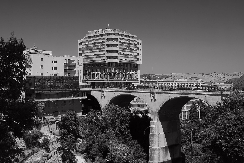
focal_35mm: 49
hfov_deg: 40.3
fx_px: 332
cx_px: 115
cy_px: 80
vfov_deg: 27.5
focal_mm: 28
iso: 100
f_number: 7.1
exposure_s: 1/125
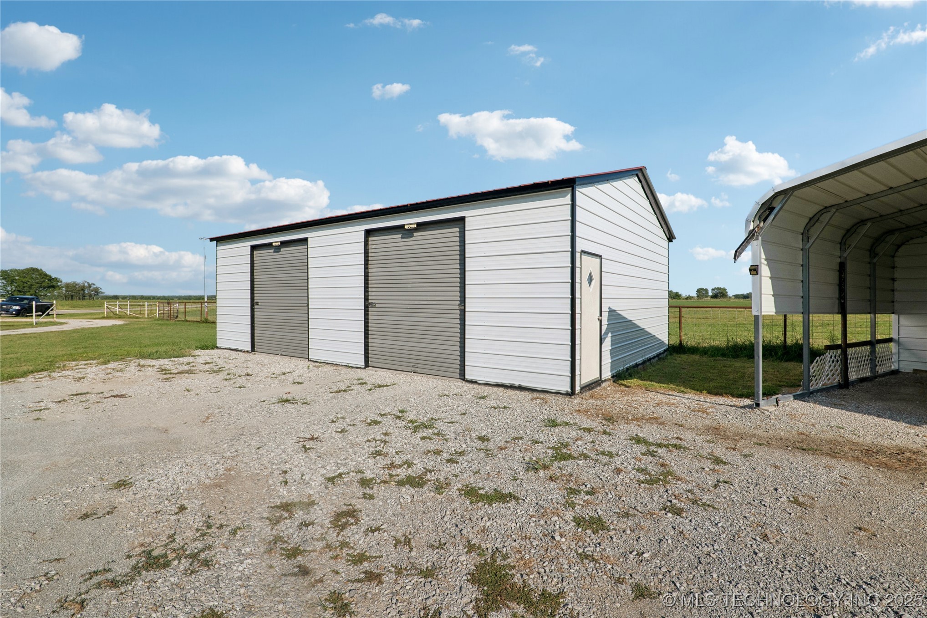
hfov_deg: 96.7
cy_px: 309
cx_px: 464
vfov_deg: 73.7
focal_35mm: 16
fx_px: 412
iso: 640
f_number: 7.1
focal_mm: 16
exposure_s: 1/4000
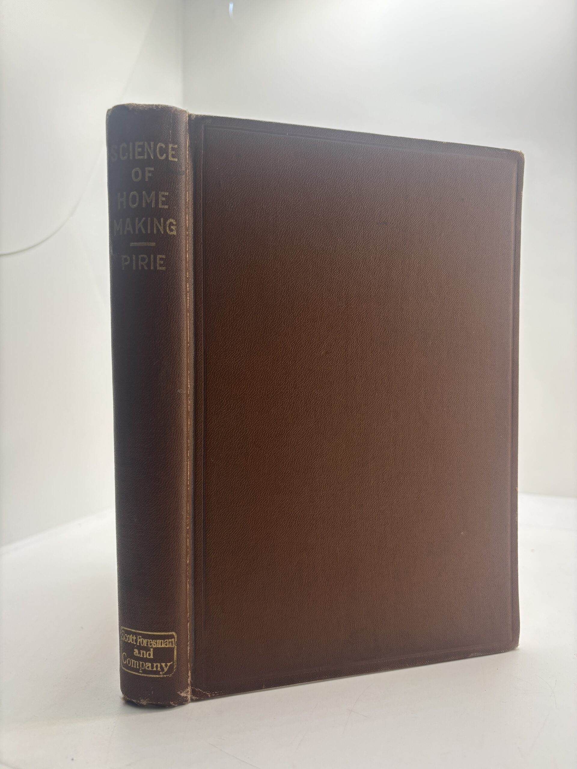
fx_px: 578
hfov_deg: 53.1
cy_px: 384
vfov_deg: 67.3
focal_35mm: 26
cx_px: 288
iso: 50
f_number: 1.6
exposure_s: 1/121
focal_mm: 5.96
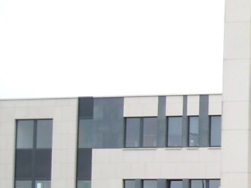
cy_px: 158
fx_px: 1008
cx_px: 394
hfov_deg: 13.3
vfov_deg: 10.6
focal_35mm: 139
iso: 100
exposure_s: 1/250
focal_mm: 7.1
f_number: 3.1
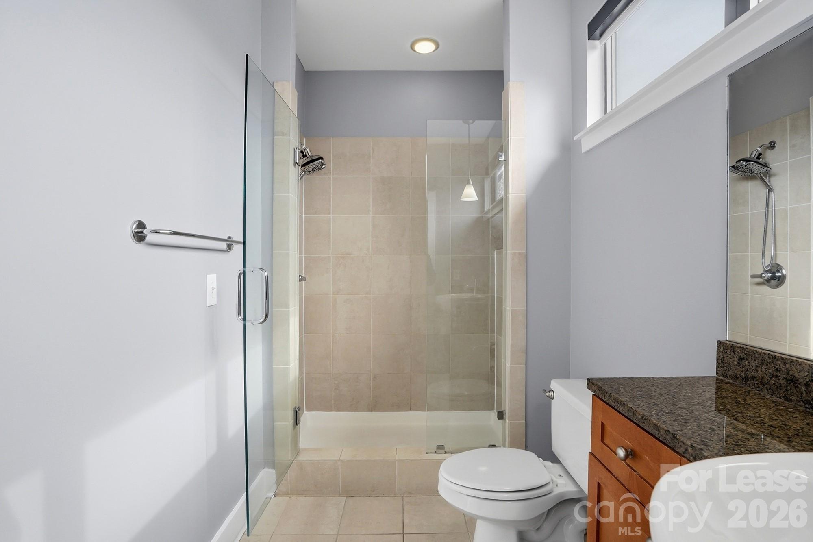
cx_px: 406
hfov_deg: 93.3
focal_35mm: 17
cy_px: 271
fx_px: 384
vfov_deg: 70.4
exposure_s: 1/800
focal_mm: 17
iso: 800
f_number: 10
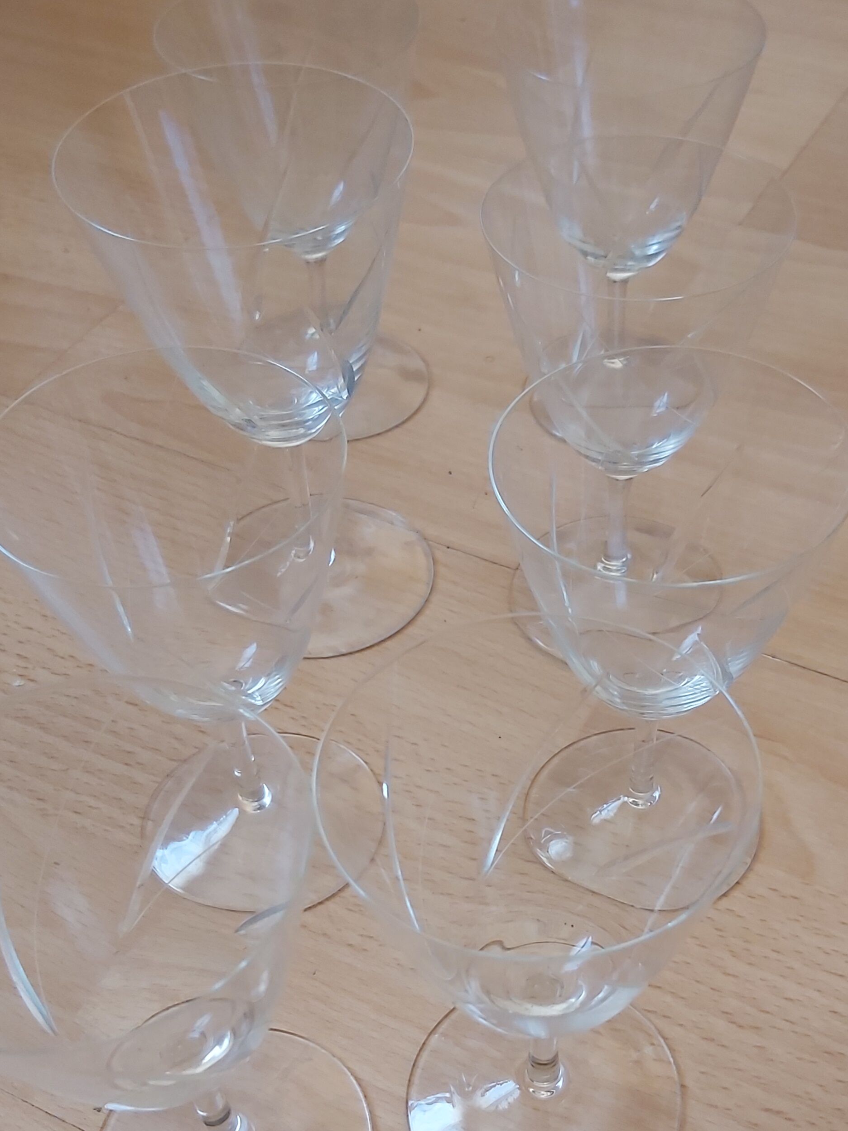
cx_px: 547
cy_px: 826
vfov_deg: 43.6
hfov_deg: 34.1
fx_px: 1372
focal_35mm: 42
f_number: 1.7
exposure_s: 1/50
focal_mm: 3.92
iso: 200
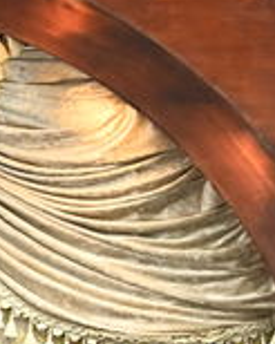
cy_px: 668
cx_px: -199
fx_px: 9532
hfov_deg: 1.7
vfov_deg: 2.1
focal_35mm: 936
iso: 1600
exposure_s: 1/160
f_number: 6.3
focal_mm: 110
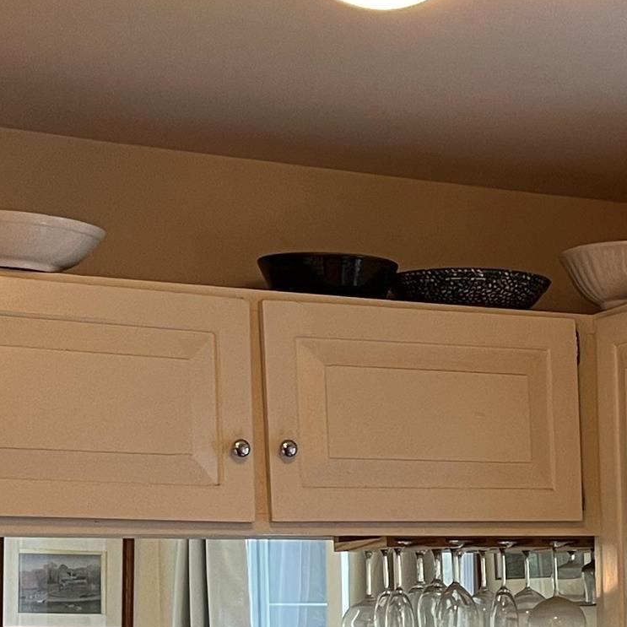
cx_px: 782
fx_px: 1947
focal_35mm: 95
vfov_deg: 17.6
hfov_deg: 17.3
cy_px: 699
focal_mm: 5.1
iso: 160
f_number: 1.6
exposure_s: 1/60
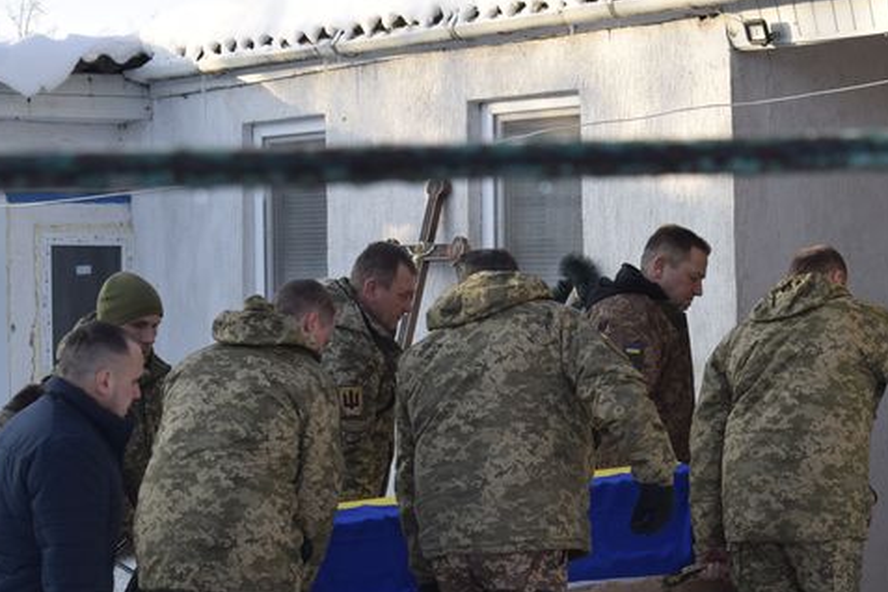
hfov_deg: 15.7
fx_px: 3201
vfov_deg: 10.6
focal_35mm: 130
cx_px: 614
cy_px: 392
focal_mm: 55
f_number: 8
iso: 400
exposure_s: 1/250
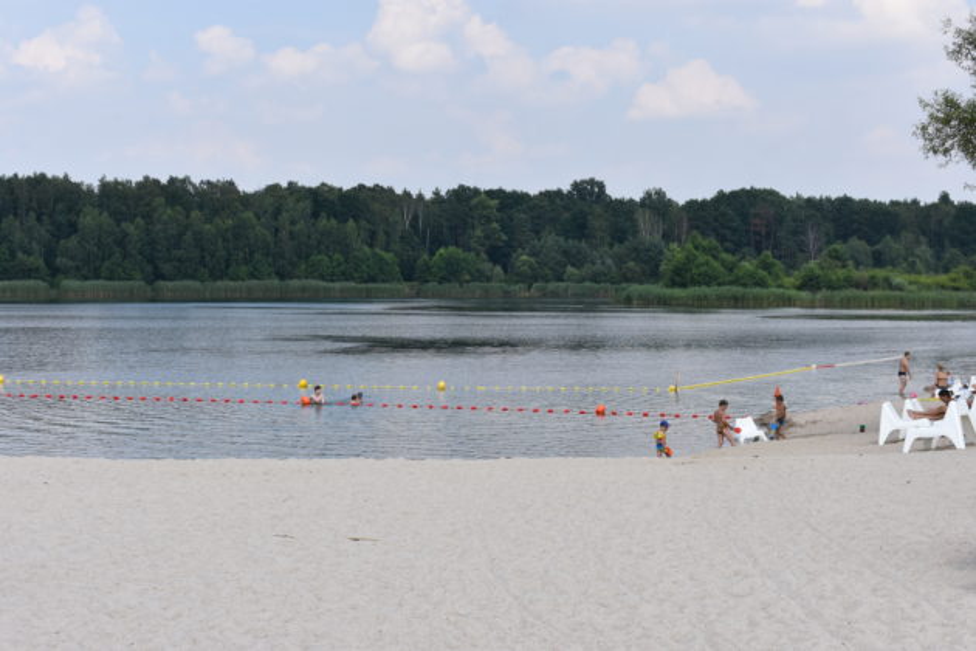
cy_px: 326
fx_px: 1627
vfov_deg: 22.6
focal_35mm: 60
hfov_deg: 33.4
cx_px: 488
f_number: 8
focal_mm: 40
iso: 200
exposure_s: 1/500
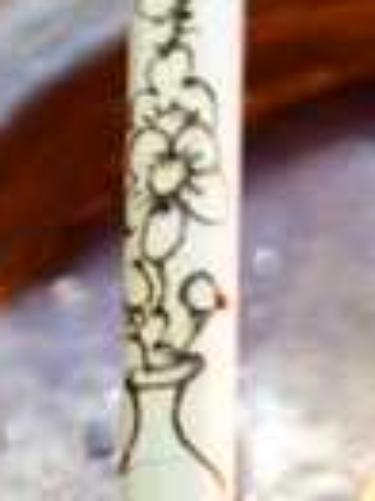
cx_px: 689
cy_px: 1333
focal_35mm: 670
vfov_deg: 2.9
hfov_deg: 2.2
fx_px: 9693
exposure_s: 1/80
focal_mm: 70
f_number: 2.8
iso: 800
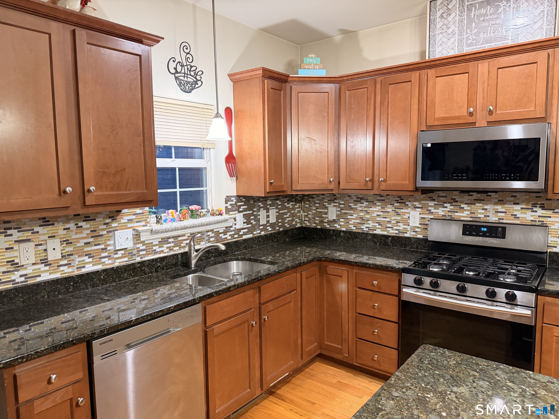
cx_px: 280
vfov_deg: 56.8
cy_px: 210
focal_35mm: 24
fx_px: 388
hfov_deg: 71.6
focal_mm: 6.76
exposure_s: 1/60
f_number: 1.78
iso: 500
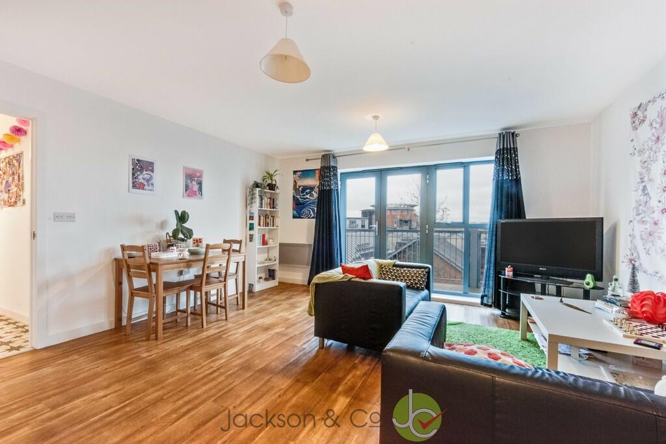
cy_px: 222
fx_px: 278
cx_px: 333
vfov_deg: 77.3
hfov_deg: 100.4
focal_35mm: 15
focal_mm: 15
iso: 1100
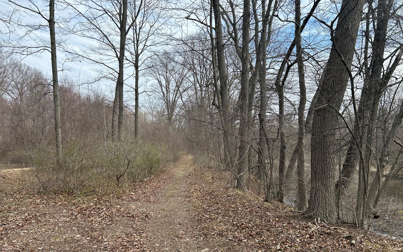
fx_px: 308
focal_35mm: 28
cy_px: 149
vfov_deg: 44.4
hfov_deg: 66.5
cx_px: 203
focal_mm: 5.7
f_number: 1.5
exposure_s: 1/1698
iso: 50
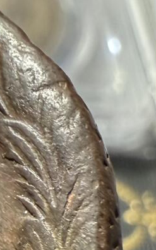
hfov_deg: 10.1
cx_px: -198
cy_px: 306
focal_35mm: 116
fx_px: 789
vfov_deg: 17.1
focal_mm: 2.22
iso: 400
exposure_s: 1/78
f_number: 2.2
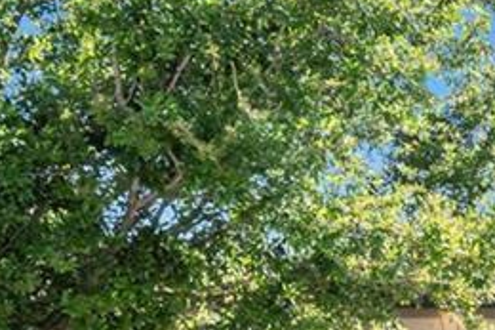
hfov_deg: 14.8
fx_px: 1621
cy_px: 446
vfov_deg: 11.3
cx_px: 937
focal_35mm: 118
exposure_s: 1/320
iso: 100
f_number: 8
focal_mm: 20
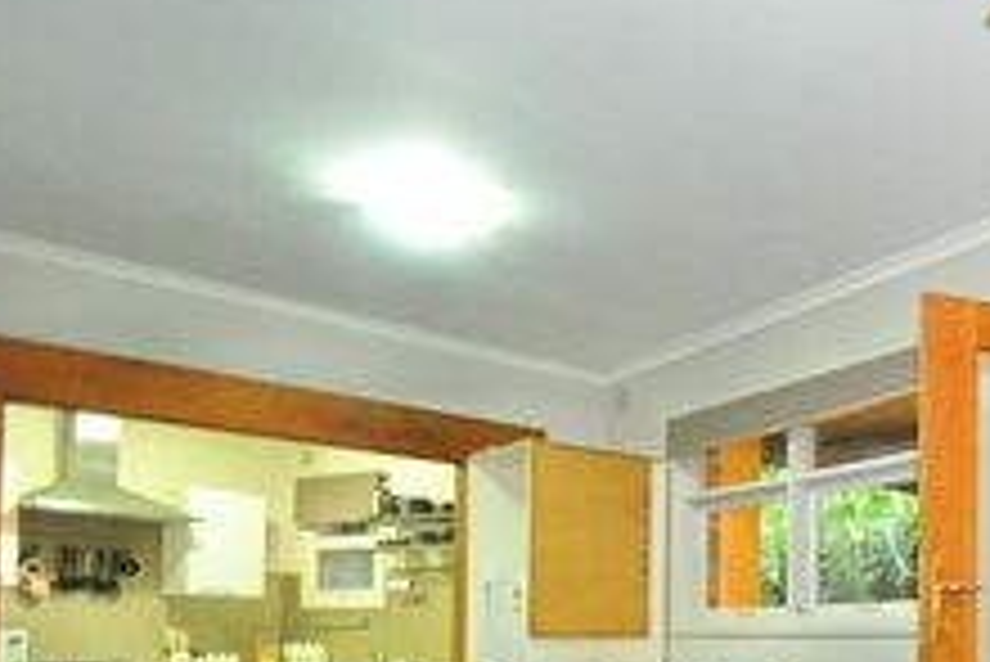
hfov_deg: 50.7
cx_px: 922
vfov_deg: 38.3
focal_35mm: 32
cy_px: 601
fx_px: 881
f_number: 3.5
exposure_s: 1/60
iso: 3200
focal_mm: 10
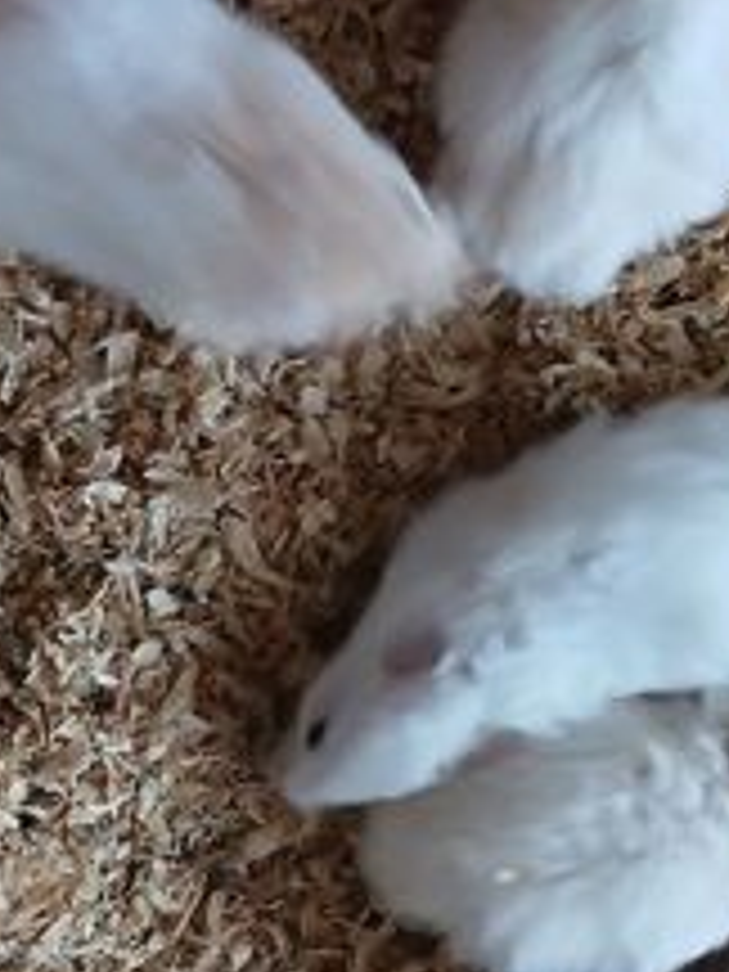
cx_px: 432
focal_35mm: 77
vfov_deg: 25.3
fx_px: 2162
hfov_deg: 19.1
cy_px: 500
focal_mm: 3.98
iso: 250
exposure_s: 1/33.3
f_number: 1.8
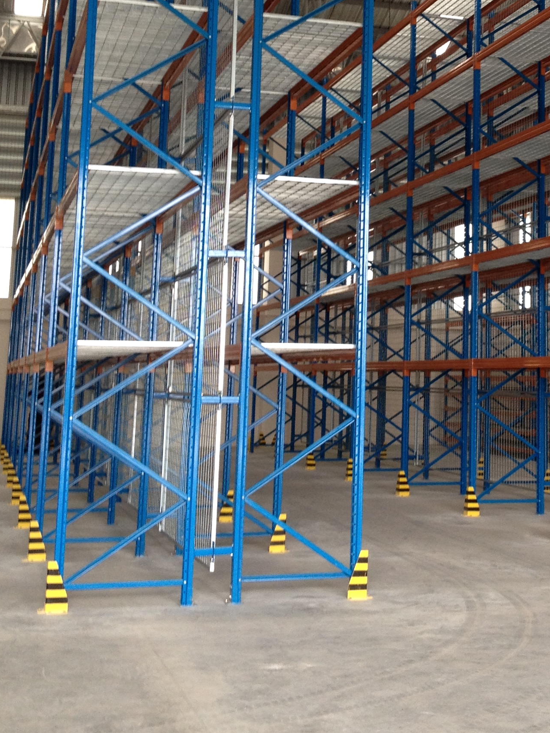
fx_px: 1419
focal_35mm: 67
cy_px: 149
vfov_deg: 28.4
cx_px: 446
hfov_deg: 21.6
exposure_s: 1/40
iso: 64
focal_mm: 4.28
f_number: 2.4
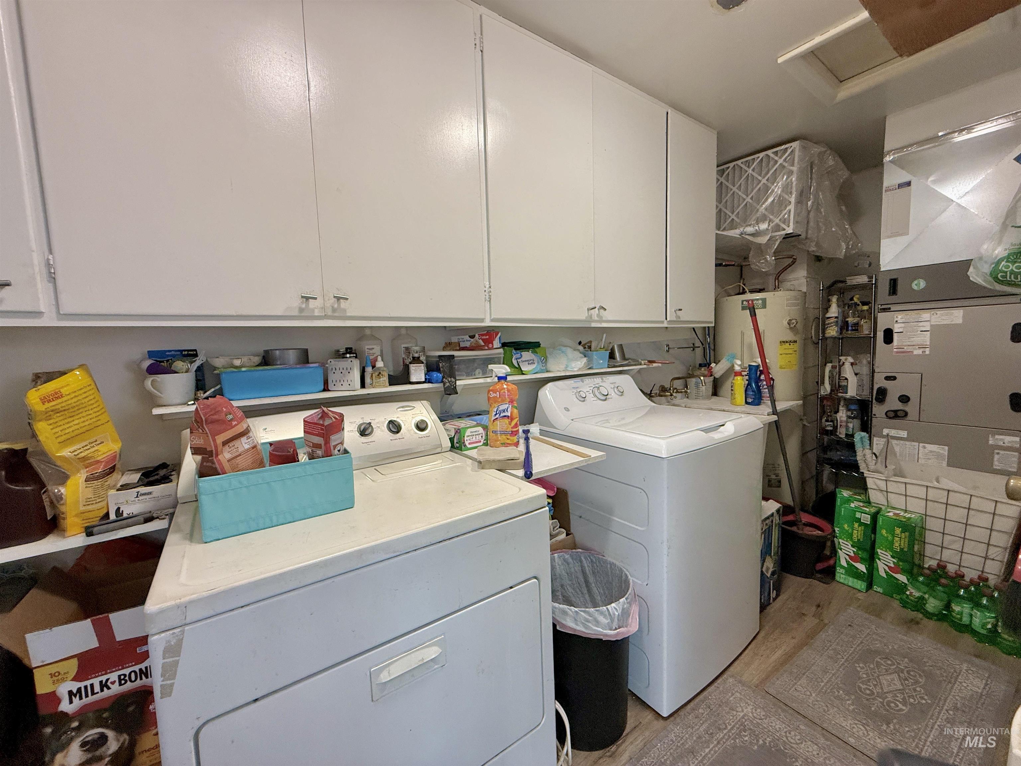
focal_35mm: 14
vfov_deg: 85.7
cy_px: 383
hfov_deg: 102.1
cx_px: 510
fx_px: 413
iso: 250
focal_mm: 2.22
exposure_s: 1/120
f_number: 2.2
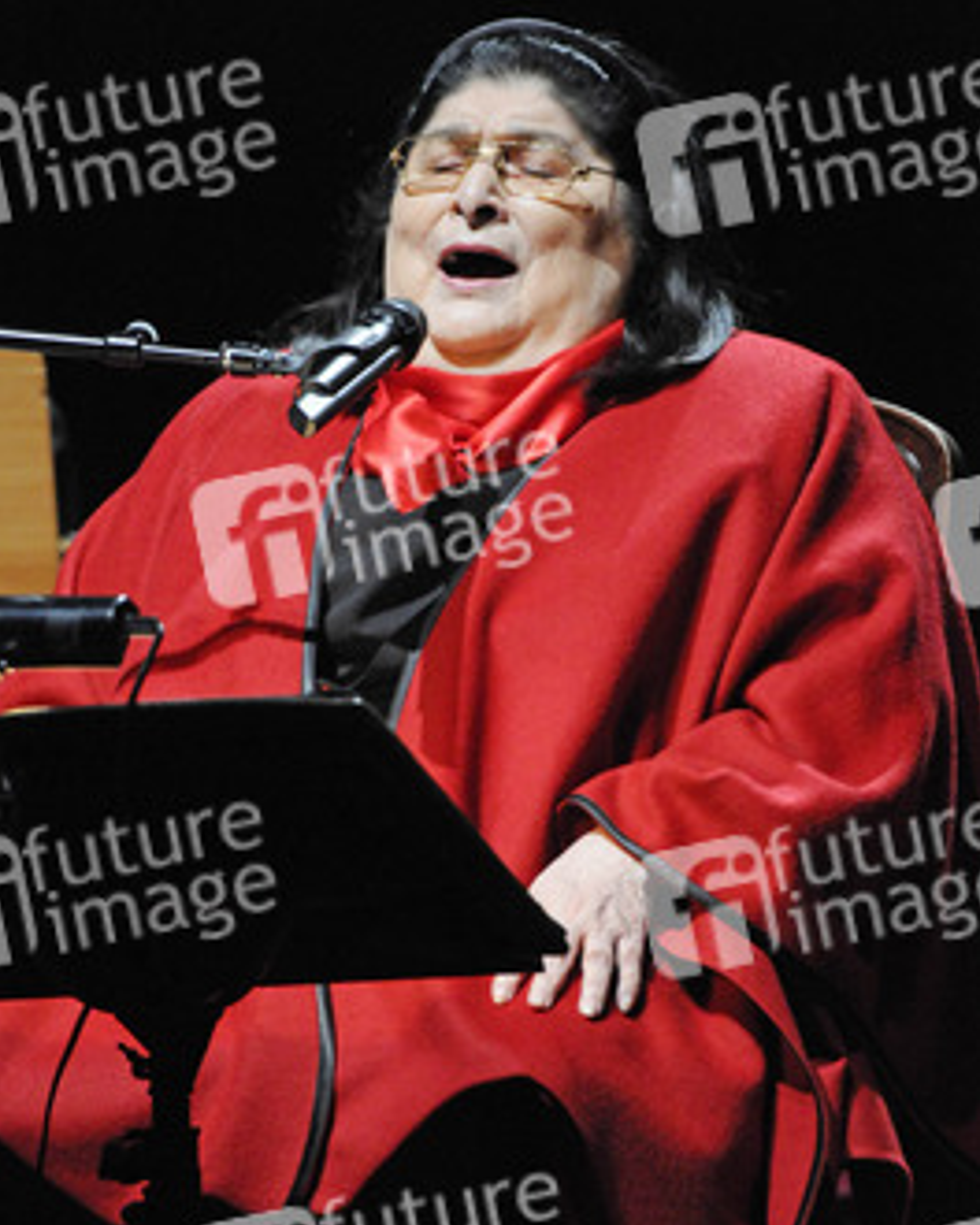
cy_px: 705
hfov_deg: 1.8
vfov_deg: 2.3
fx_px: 30926
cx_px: 490
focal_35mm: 853
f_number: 4
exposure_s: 1/125
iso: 3200
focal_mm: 500
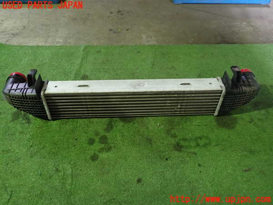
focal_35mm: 30
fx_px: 237
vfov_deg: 46.8
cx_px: 136
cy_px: 102
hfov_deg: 60.0
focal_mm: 5.4
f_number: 2.3
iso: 500
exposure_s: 1/30
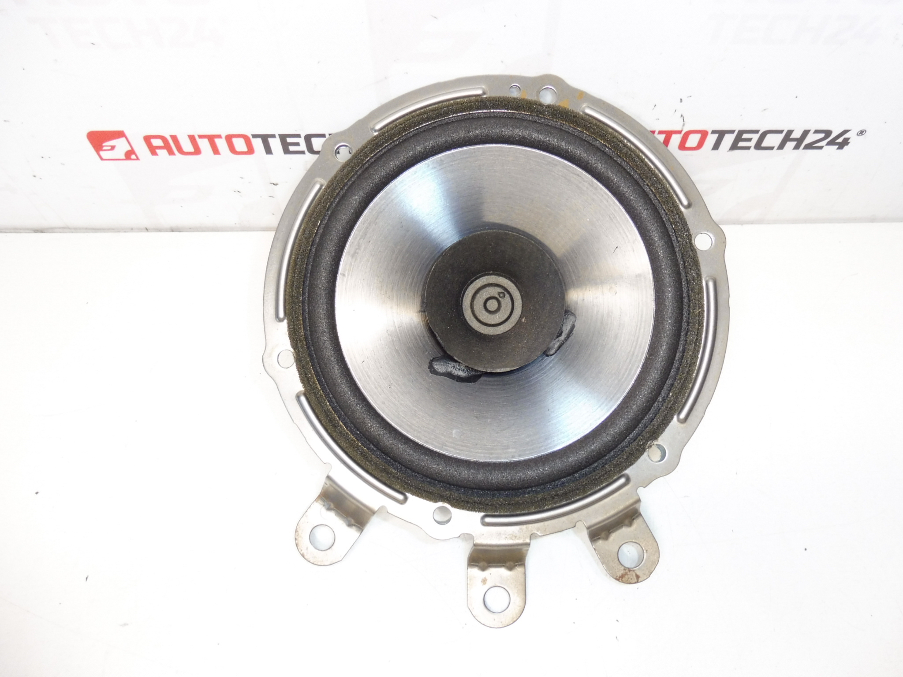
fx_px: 626
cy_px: 338
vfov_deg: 56.8
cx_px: 452
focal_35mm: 24
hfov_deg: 71.6
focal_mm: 4.3
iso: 200
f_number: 3.5
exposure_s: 1/60
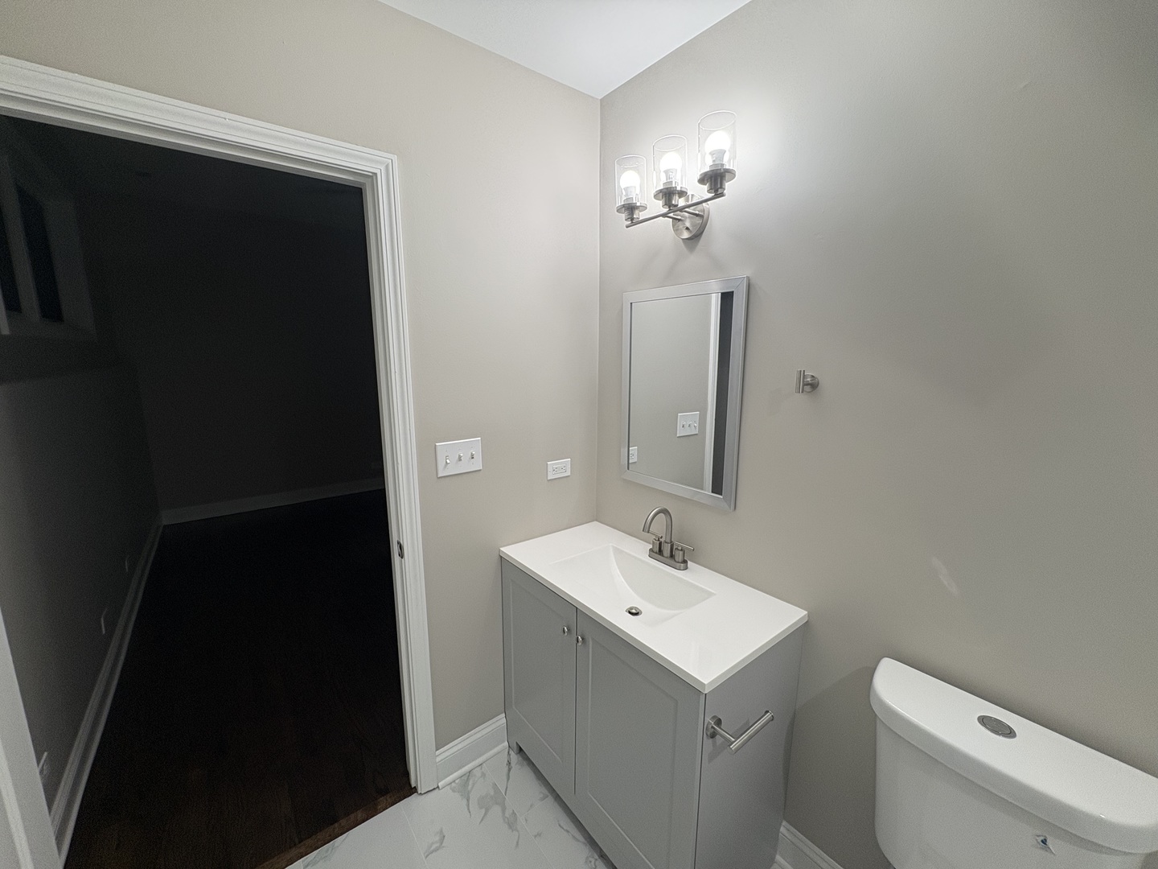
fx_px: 468
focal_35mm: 14
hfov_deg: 102.1
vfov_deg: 85.7
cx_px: 579
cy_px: 434
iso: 125
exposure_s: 1/60
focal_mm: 2.22
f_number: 2.2
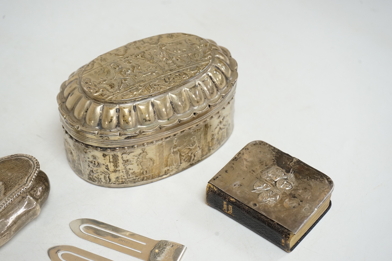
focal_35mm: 70
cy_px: 130
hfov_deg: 28.9
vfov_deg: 19.4
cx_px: 196
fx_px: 762
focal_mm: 70
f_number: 8
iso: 2500
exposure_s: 1/125
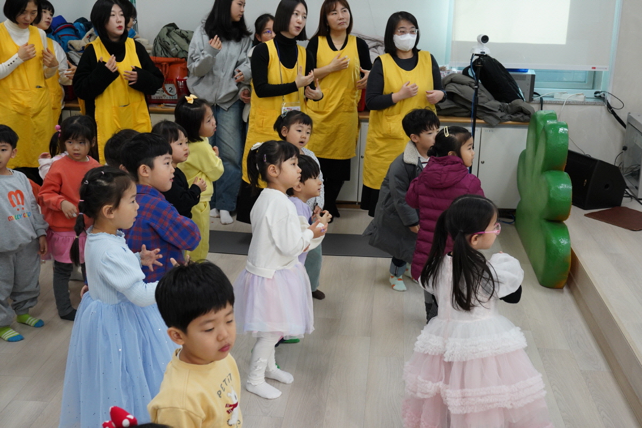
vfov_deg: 29.2
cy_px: 214
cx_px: 321
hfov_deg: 42.7
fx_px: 820
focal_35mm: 46
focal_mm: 46
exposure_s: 1/125
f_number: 7.1
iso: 2500
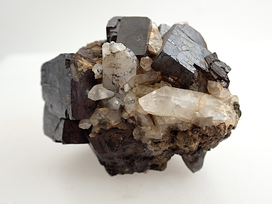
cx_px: 136
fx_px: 322
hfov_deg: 45.8
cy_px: 102
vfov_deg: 35.1
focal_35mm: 41
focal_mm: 7.31
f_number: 2.8
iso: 320
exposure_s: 1/40
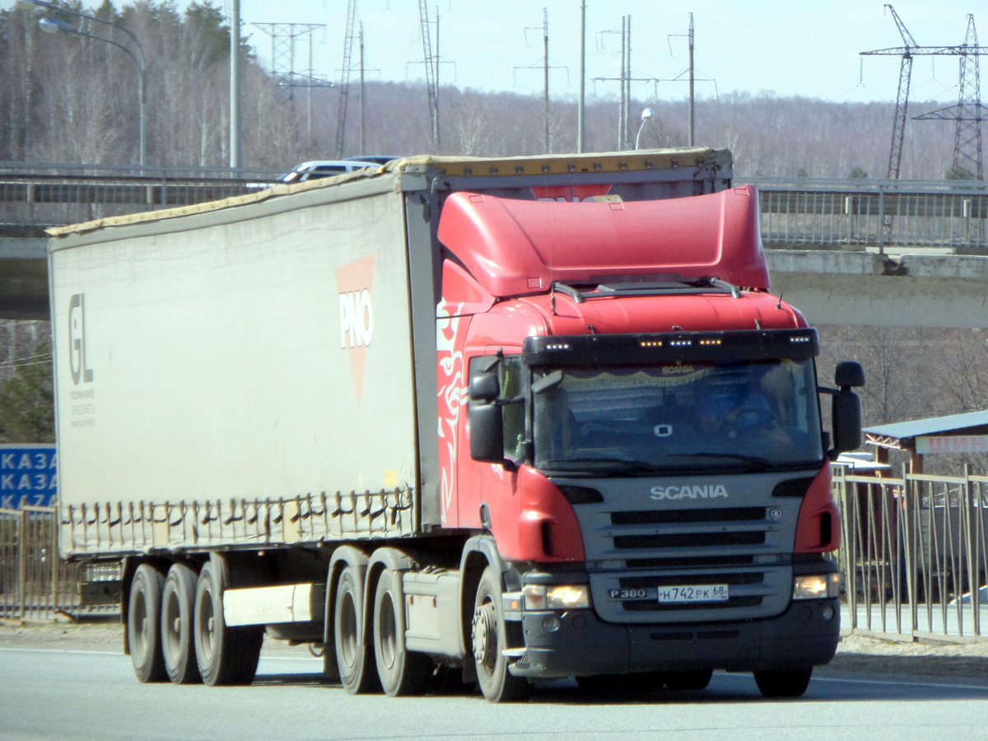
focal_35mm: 306
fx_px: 8734
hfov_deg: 6.5
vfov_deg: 4.9
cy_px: 370
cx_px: 494
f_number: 5
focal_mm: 49.7
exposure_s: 1/750
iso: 200
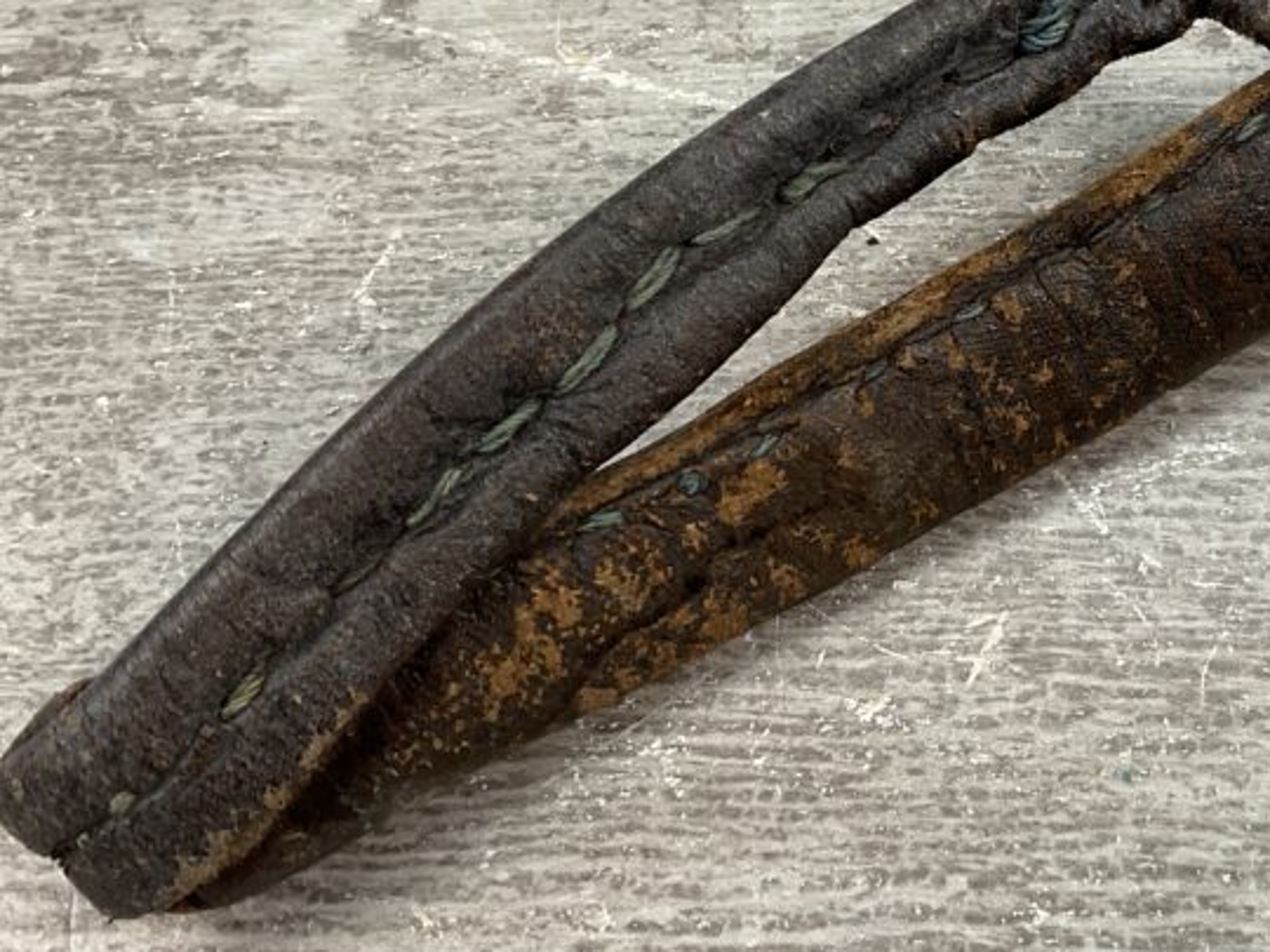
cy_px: 190
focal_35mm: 55
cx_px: 1129
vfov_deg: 26.1
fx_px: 2018
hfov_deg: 33.2
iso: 16
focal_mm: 3
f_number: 1.8
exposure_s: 1/179
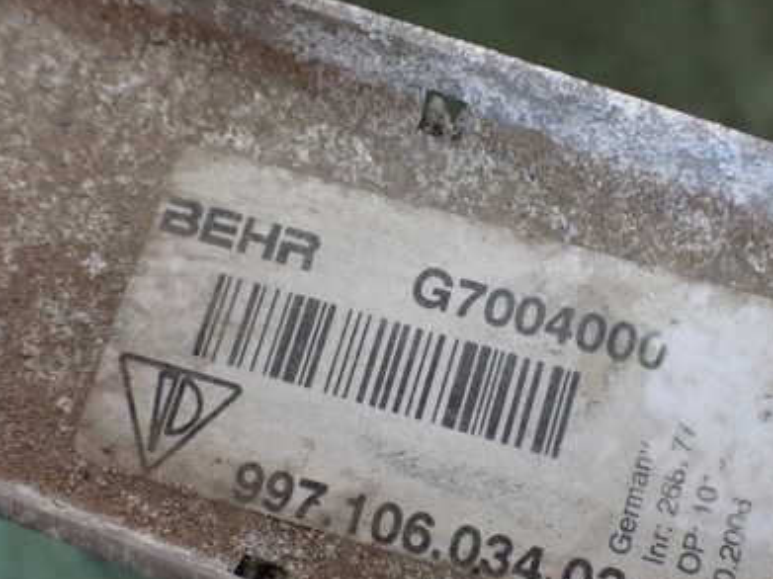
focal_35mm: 46
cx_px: 443
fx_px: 1027
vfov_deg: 31.3
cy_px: 373
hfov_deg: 41.2
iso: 800
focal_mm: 5.4
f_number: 2.3
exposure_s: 1/80
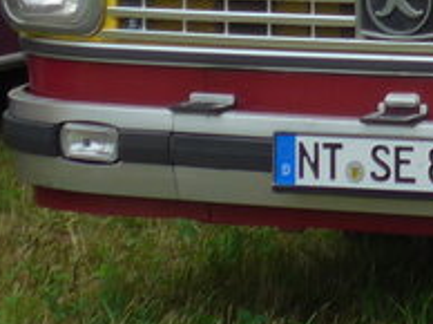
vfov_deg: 5.1
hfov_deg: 6.8
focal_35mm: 285
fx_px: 3561
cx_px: 732
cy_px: -431
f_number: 3
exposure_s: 1/400
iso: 80
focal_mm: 9.5
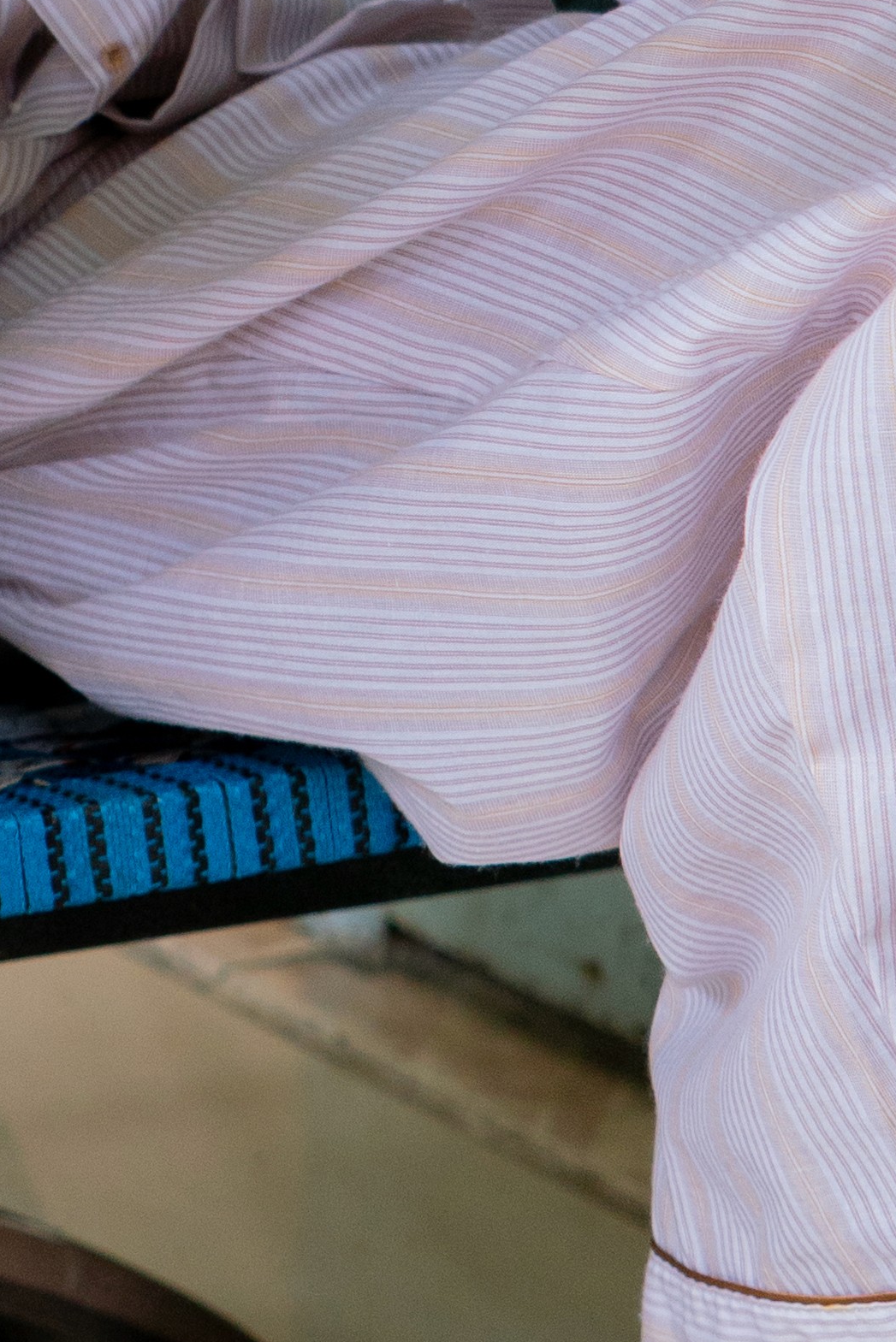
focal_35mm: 152
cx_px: 77
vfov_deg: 13.3
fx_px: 5670
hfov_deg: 9.0
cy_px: 15
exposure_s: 1/125
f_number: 4
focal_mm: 30
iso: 500
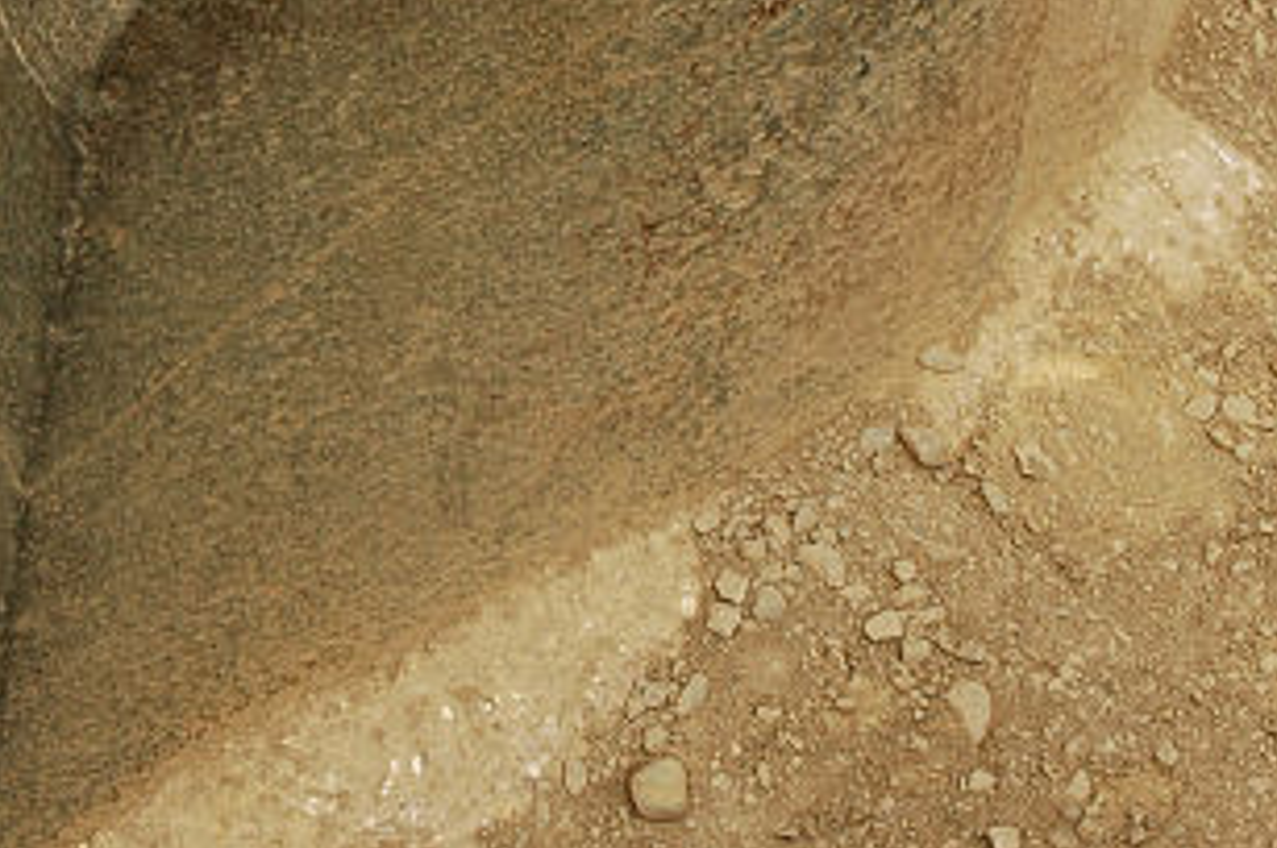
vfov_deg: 10.5
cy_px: -258
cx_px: 158
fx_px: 4517
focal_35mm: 127
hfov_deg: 15.9
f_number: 9
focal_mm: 29
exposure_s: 1/320
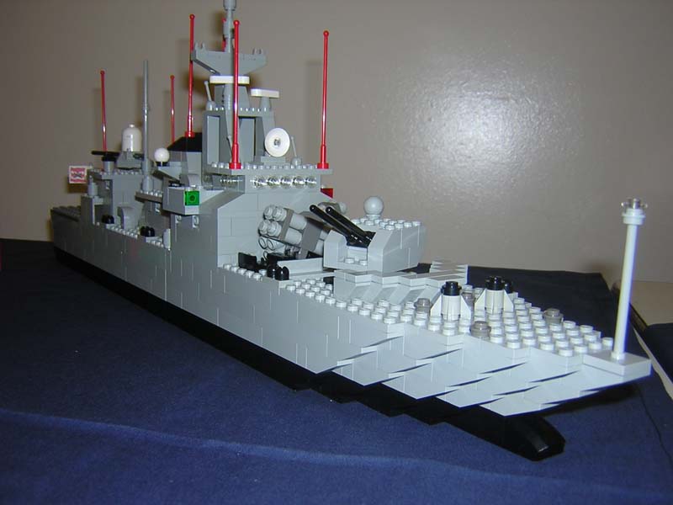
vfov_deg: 39.7
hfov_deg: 51.4
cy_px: 252
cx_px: 336
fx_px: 700
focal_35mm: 36
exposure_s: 1/60.1
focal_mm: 4.7
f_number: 2.6
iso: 100
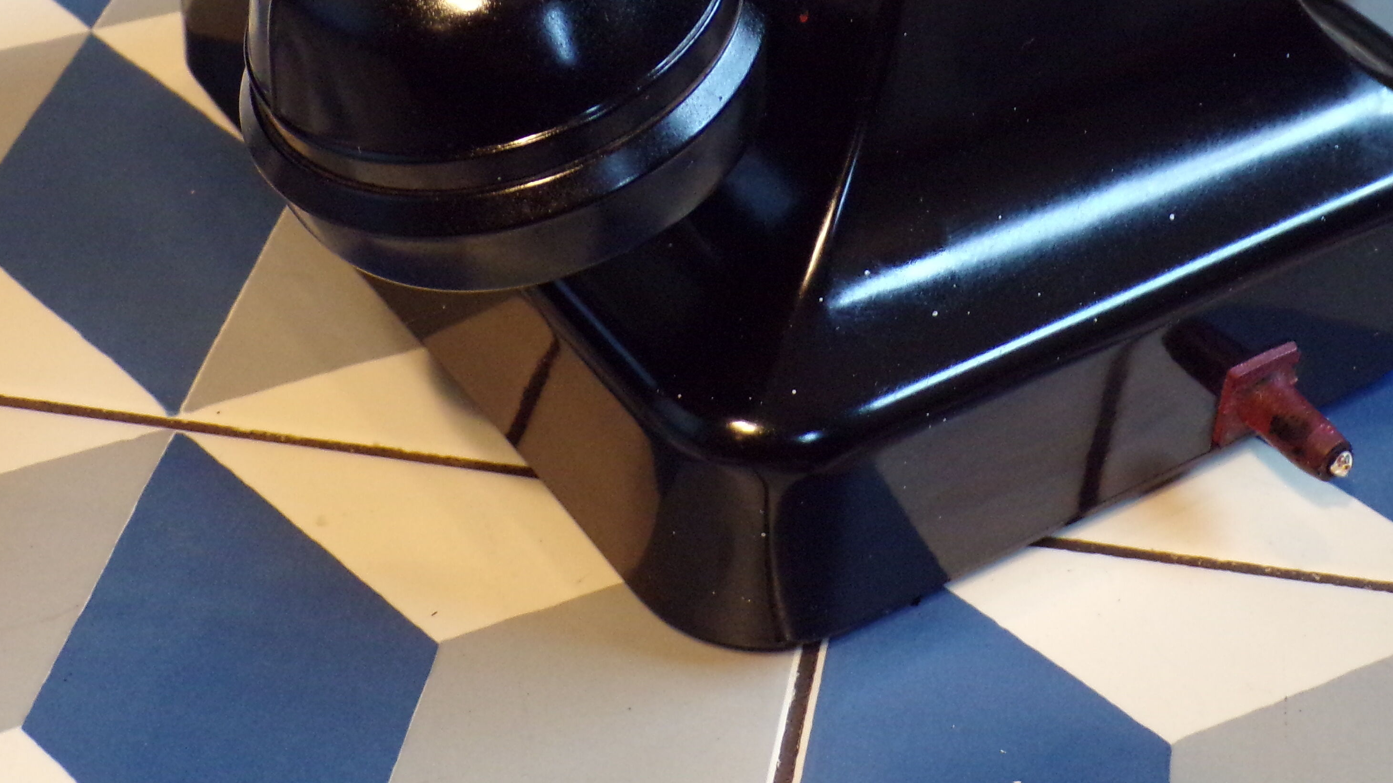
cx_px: 952
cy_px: -4
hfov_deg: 29.1
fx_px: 2659
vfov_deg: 16.4
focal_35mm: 72
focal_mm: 7.6
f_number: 3.4
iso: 372
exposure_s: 1/17
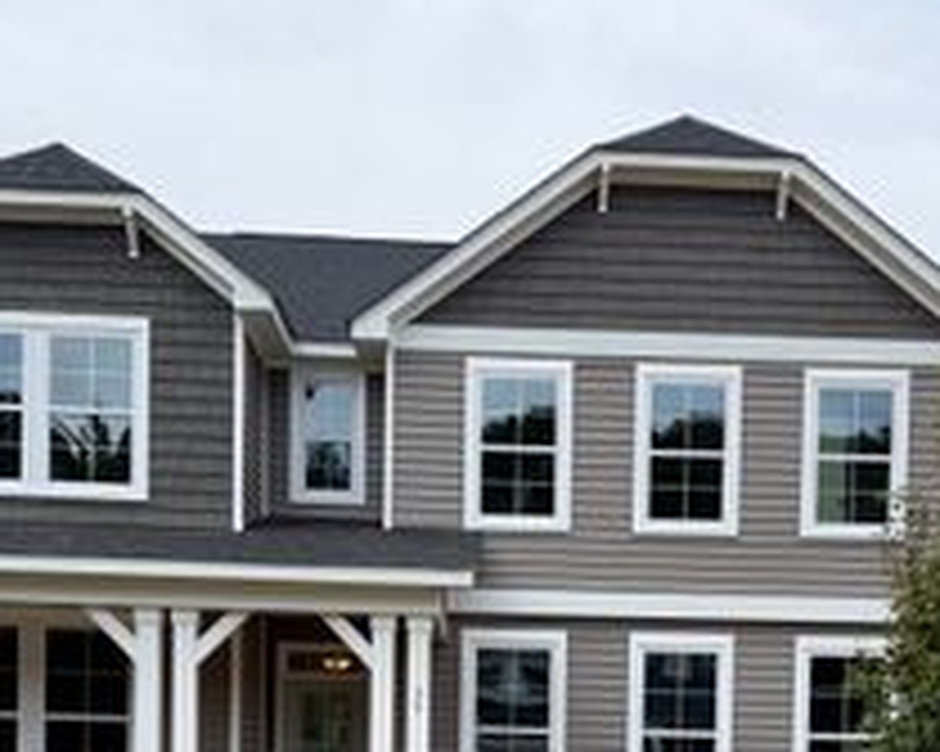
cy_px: 804
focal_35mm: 56
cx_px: 576
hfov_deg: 33.5
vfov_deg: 25.4
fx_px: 1557
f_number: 1.78
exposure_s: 1/3425
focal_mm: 6.76
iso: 80
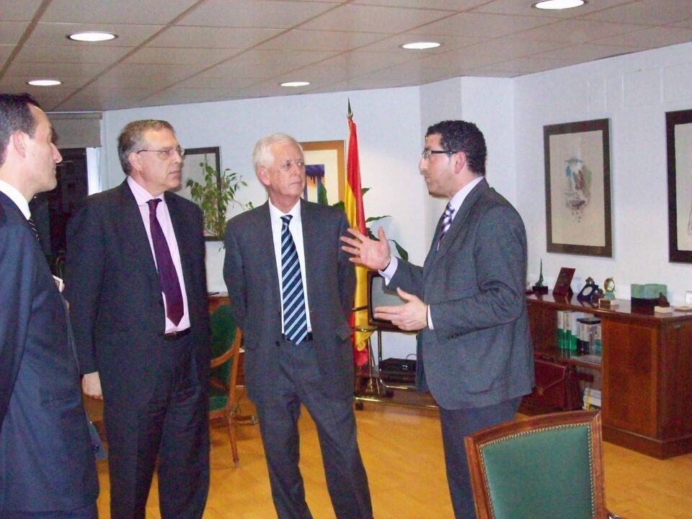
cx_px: 346
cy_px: 260
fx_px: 900
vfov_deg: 32.2
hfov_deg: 42.1
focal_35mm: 45
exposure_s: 1/147
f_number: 3
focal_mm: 7.6
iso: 800
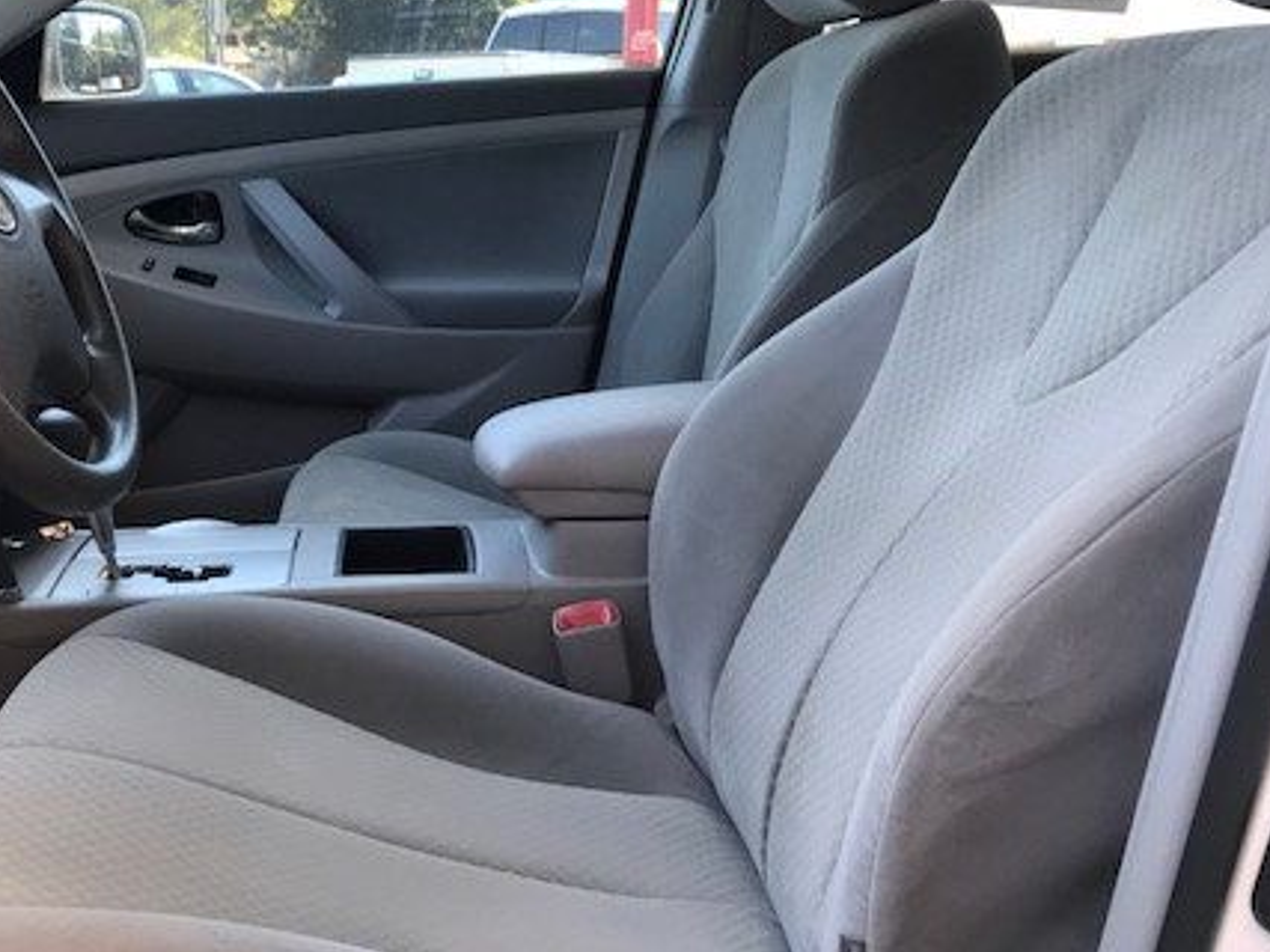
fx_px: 1540
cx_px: 357
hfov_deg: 43.7
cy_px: 339
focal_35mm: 42
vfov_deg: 34.1
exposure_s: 1/120
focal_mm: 3.99
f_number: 1.8
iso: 32
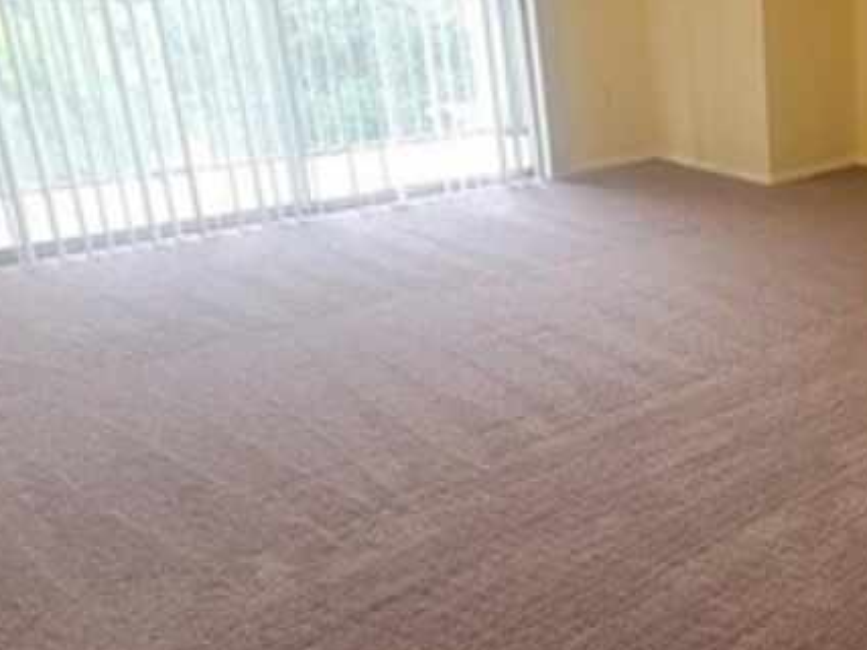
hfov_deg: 37.2
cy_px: 221
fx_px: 977
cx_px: 1025
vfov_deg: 36.5
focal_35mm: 39
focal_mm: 2.2
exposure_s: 1/60
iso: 200
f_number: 2.2
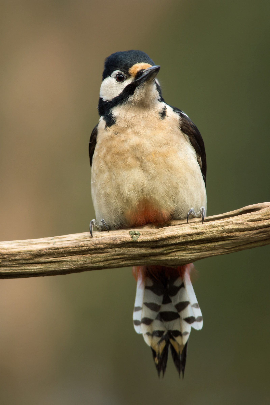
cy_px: 202
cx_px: 135
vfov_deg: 2.7
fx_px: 8437
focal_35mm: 750
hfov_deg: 1.8
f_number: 8
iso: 400
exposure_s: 1/250
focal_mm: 500
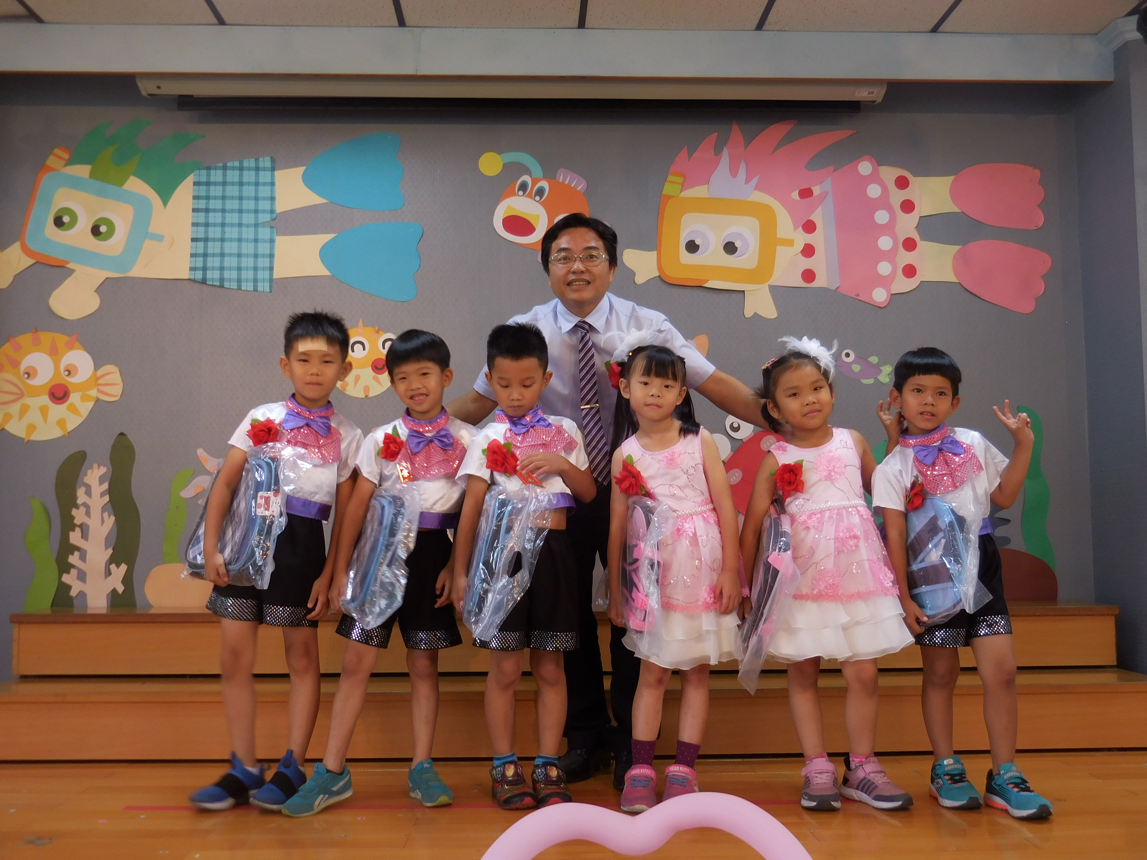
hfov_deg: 55.4
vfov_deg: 42.9
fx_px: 1093
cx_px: 574
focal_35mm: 33
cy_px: 430
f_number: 3.7
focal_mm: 5.9
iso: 140
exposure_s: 1/30
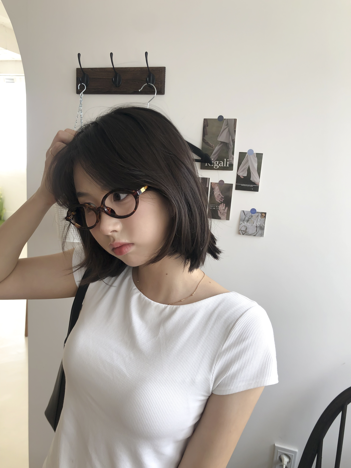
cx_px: 176
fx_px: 379
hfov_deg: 49.7
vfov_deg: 63.4
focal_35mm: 28
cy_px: 234
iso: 25
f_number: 1.8
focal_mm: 4
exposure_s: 1/120
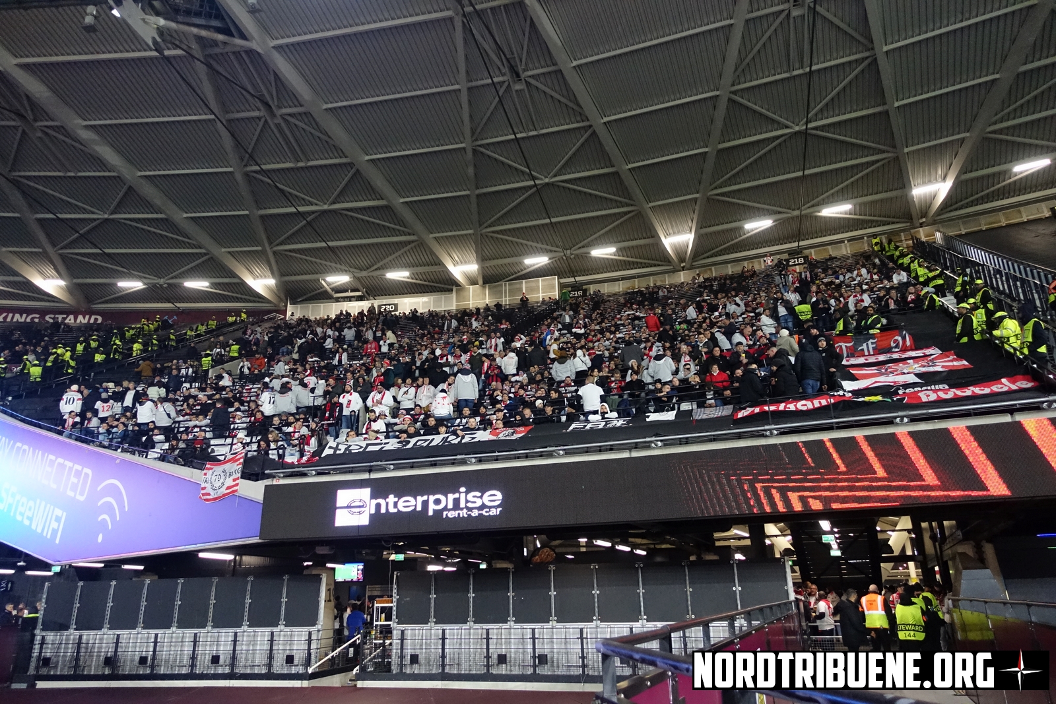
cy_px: 352
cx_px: 528
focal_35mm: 24
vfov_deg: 53.1
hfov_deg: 73.7
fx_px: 704
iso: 2000
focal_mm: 8.8
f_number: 1.8
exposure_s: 1/250
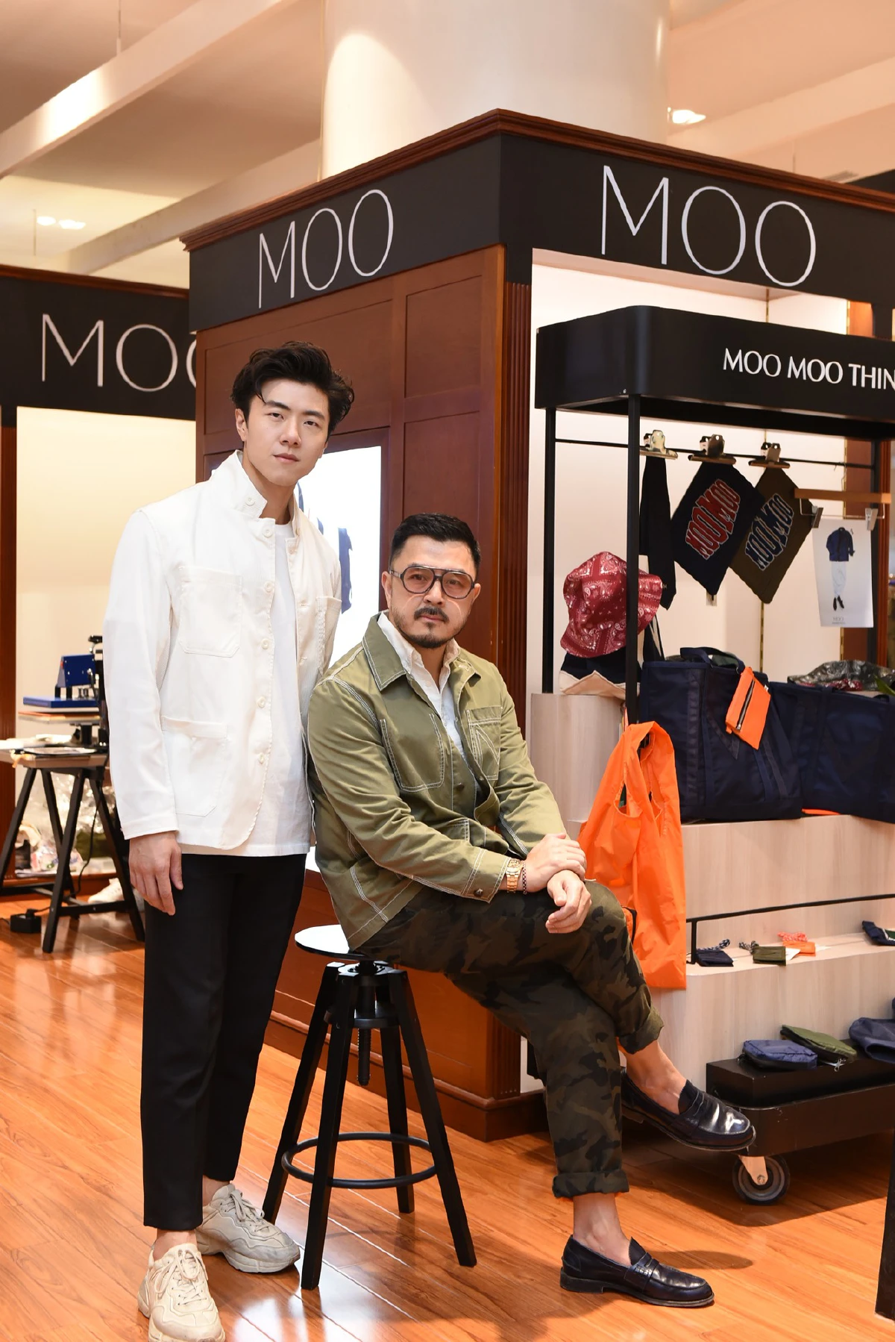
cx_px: 448
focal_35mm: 45
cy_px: 671
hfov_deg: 29.9
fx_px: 1677
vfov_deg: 43.6
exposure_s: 1/100
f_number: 4
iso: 1250
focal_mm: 45
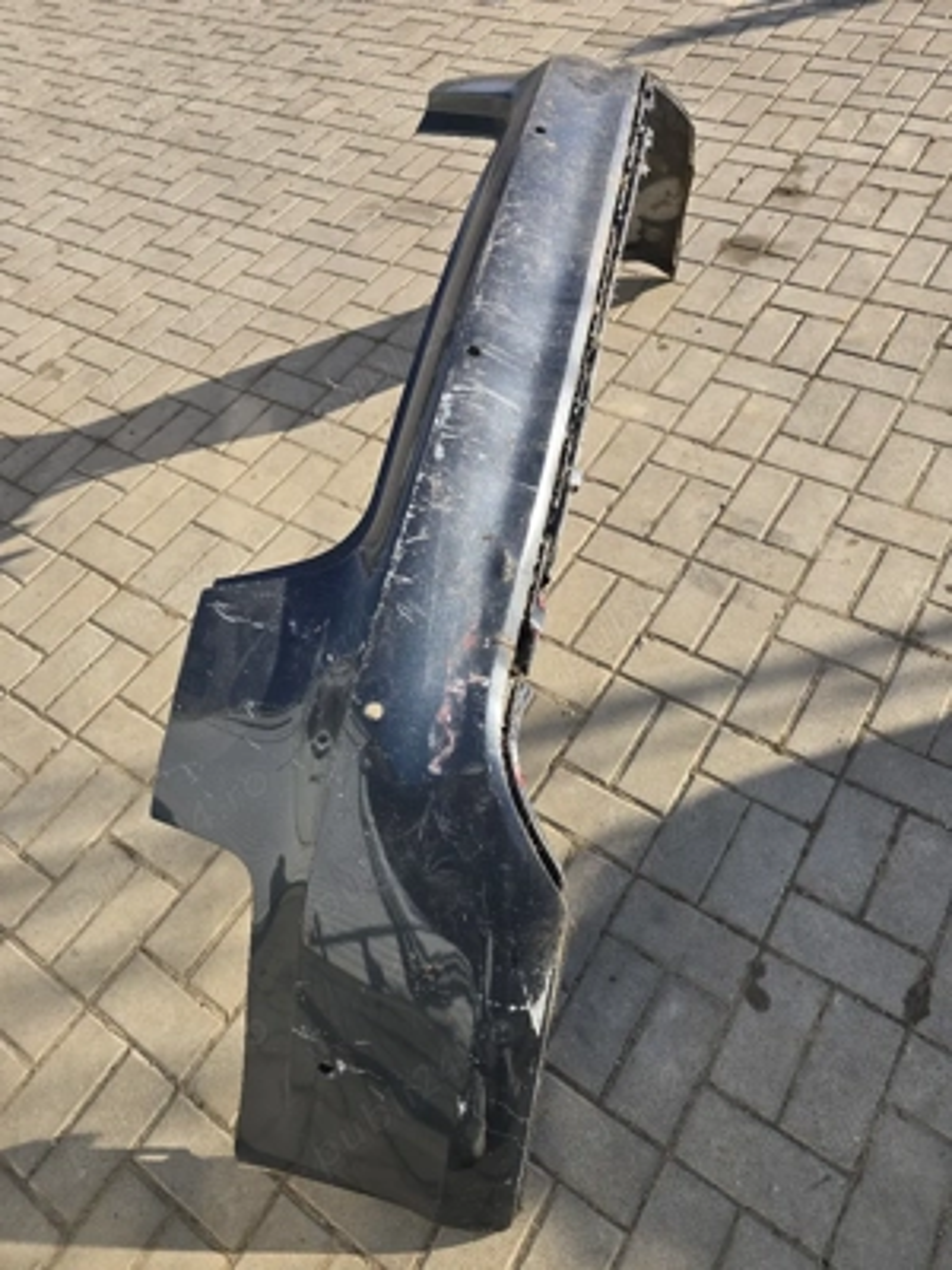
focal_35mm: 23
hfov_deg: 58.9
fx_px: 843
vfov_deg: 73.9
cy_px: 635
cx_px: 476
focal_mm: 6.3
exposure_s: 1/345
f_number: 1.7
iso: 12
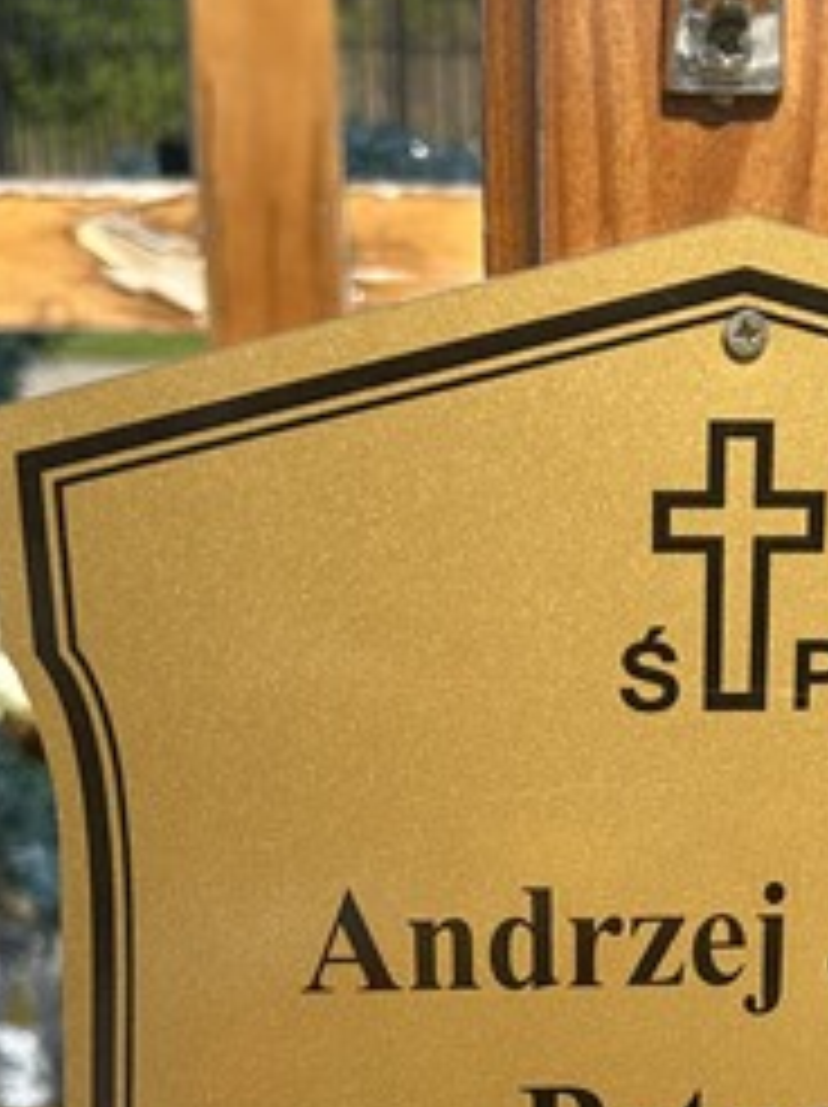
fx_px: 2045
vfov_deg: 29.3
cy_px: 947
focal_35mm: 64
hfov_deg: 22.5
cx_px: 702
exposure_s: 1/3831
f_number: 1.5
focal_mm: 5.7
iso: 50
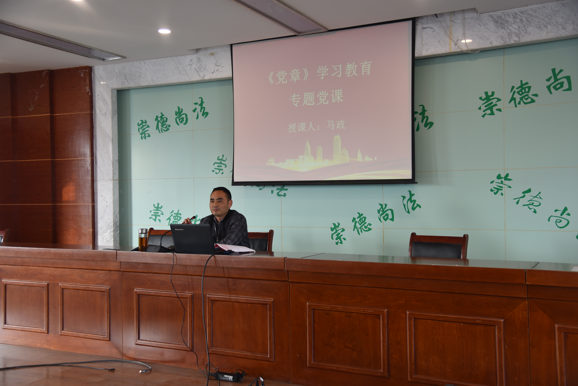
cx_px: 289
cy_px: 193
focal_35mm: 38
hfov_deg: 50.7
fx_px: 610
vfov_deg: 35.1
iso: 560
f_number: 4
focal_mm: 38
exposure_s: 1/60
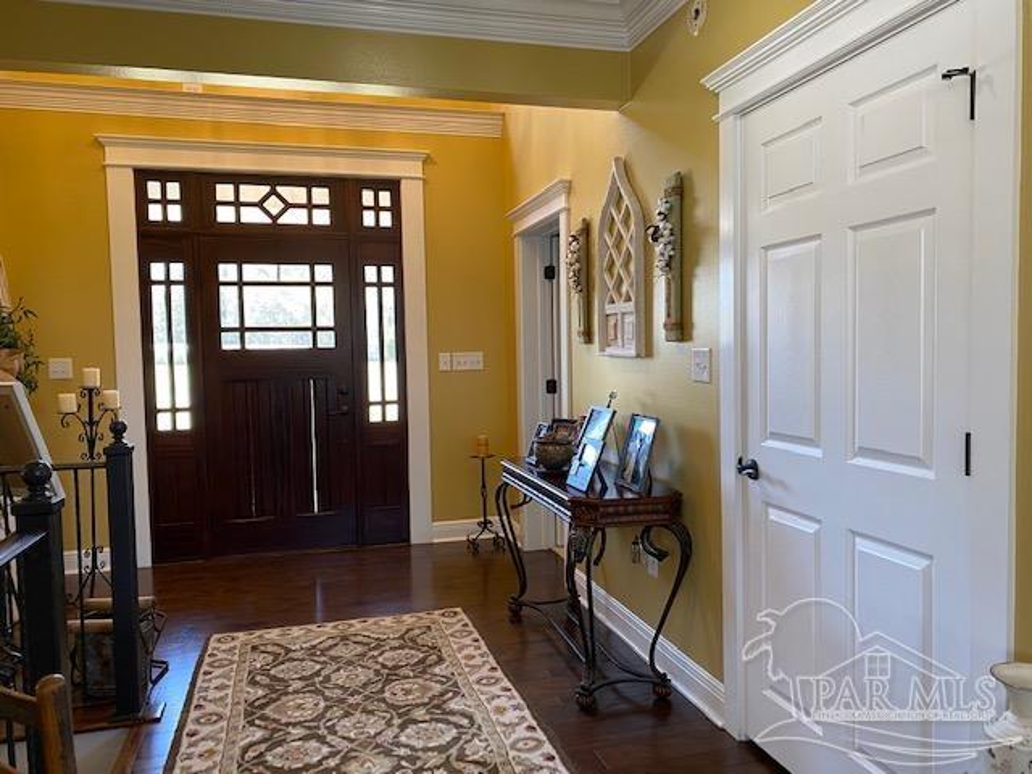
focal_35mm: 26
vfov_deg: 53.1
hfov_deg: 67.3
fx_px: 775
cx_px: 516
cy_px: 387
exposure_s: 1/60
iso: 125
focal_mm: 4.25
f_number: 1.8
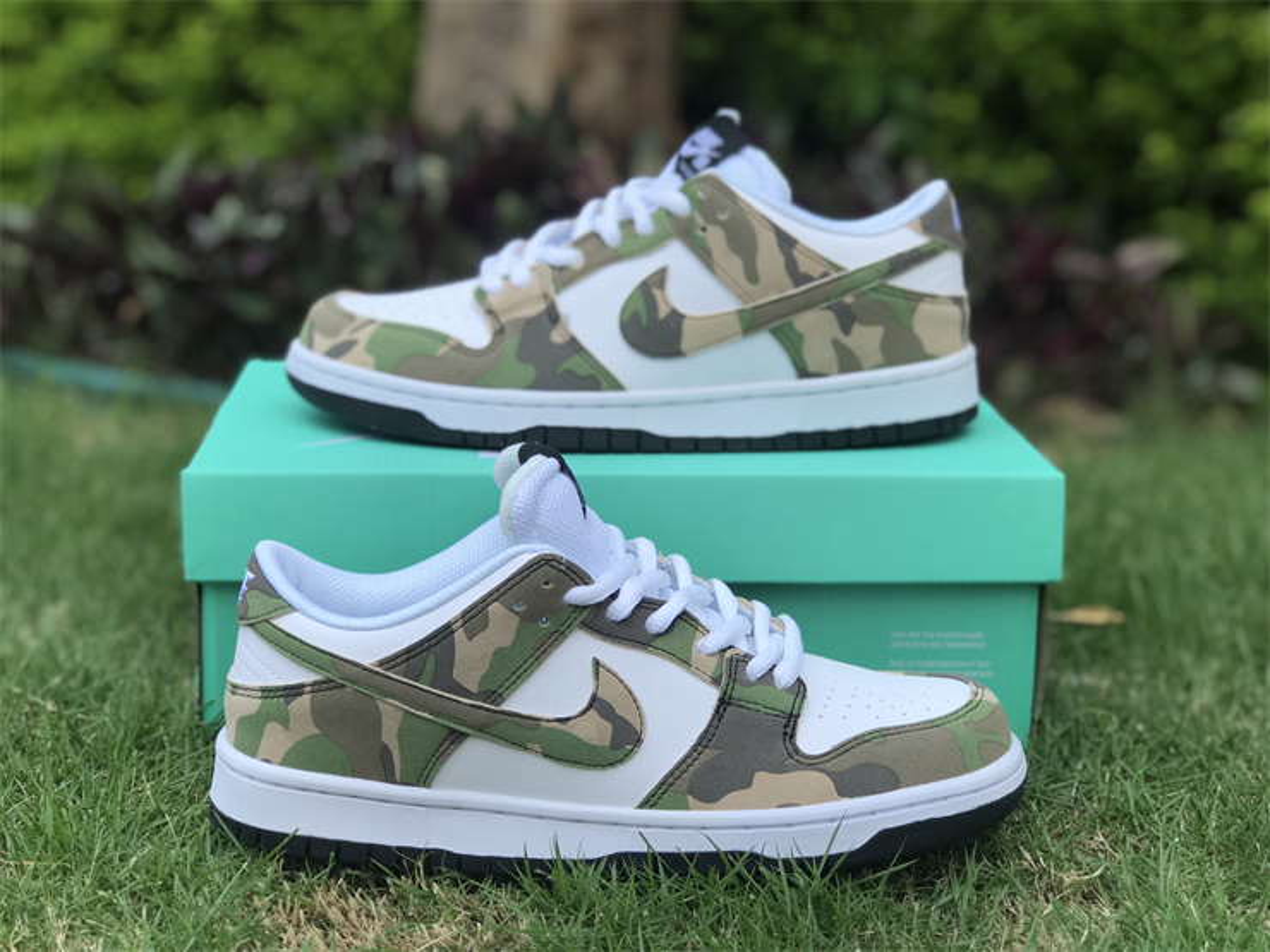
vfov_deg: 25.7
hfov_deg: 33.8
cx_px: 635
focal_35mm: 57
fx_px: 2091
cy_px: 476
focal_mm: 6.6
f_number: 2.8
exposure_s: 1/336
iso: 20
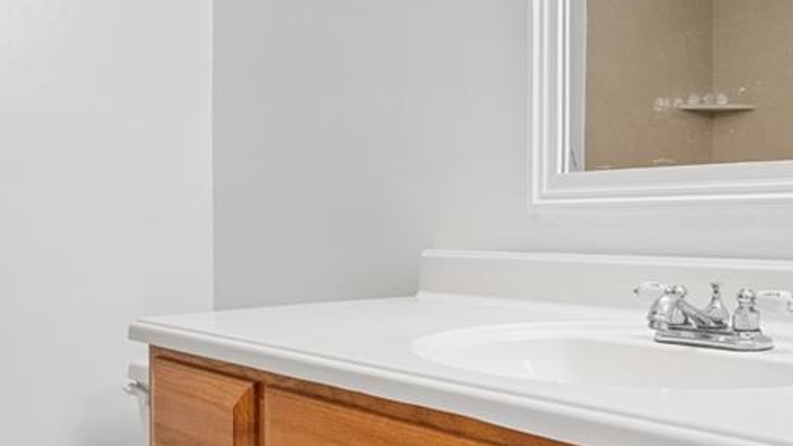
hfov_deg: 45.9
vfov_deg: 27.7
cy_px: 205
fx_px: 904
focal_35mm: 43
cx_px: 583
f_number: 9
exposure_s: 1/4
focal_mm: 13
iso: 500
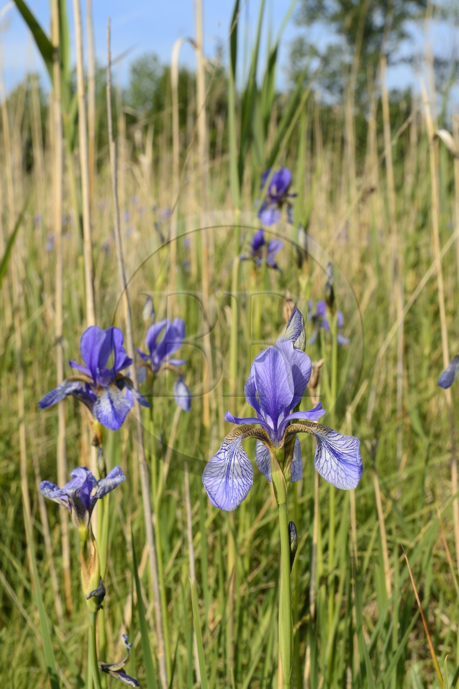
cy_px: 344
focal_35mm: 70
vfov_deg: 28.9
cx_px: 230
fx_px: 1340
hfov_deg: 19.4
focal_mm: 70
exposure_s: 1/125
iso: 320
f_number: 18
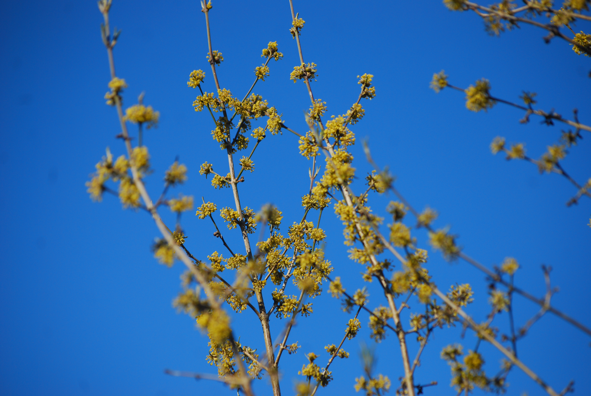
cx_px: 296
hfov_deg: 11.8
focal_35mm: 174
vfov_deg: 7.9
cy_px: 198
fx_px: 2860
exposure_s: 1/1000
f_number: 8
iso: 200
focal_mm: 116
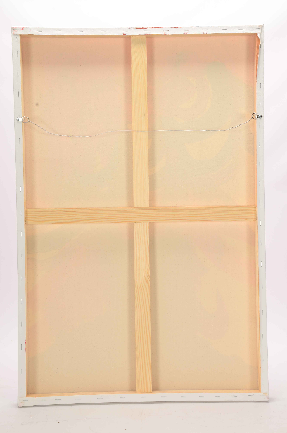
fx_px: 901
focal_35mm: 75
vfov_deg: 27.0
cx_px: 144
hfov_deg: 18.1
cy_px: 216
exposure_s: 1/160
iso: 200
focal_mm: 50
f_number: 16
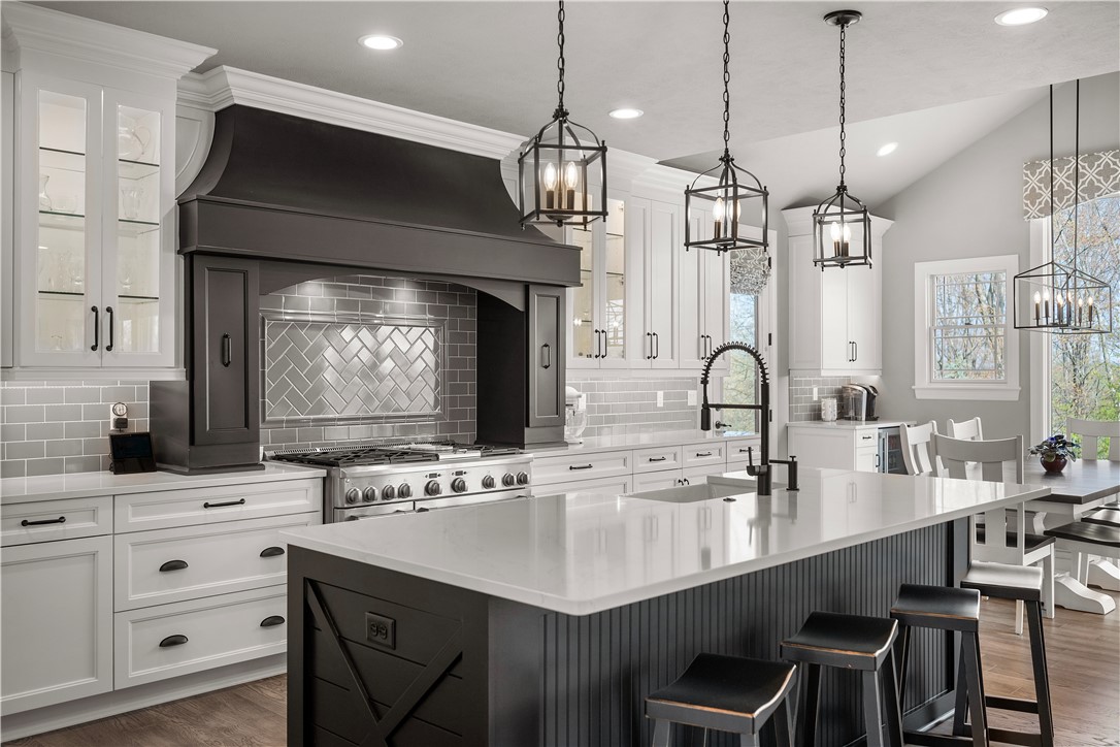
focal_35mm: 30
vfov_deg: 43.6
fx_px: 933
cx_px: 560
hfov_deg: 61.9
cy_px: 374
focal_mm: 30
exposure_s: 1/30
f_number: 4
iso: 400
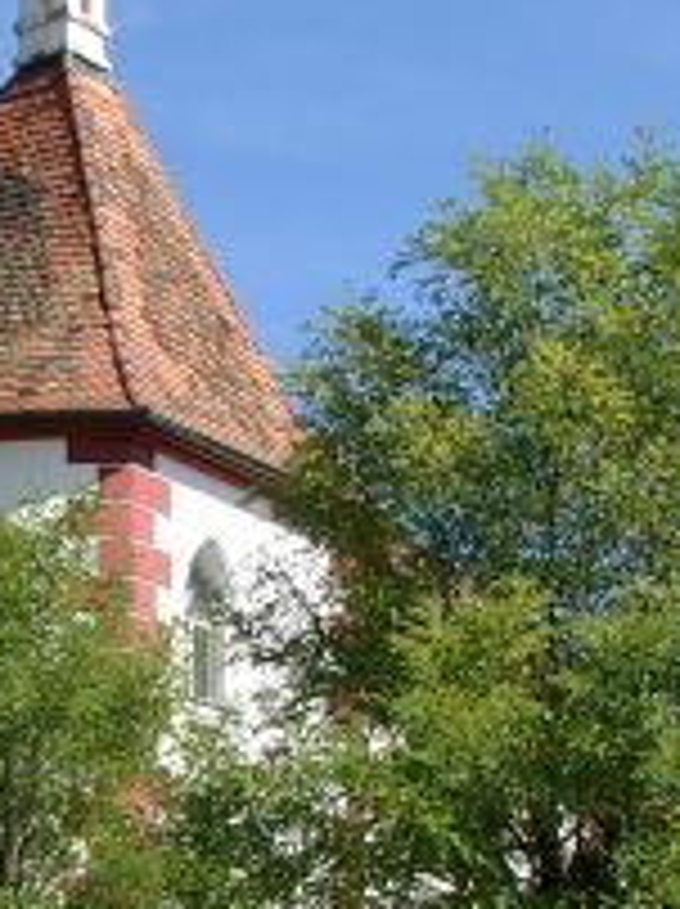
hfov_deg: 14.3
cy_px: 828
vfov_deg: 19.1
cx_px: -50
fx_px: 2651
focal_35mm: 101
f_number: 4
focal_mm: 7.13
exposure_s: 1/592
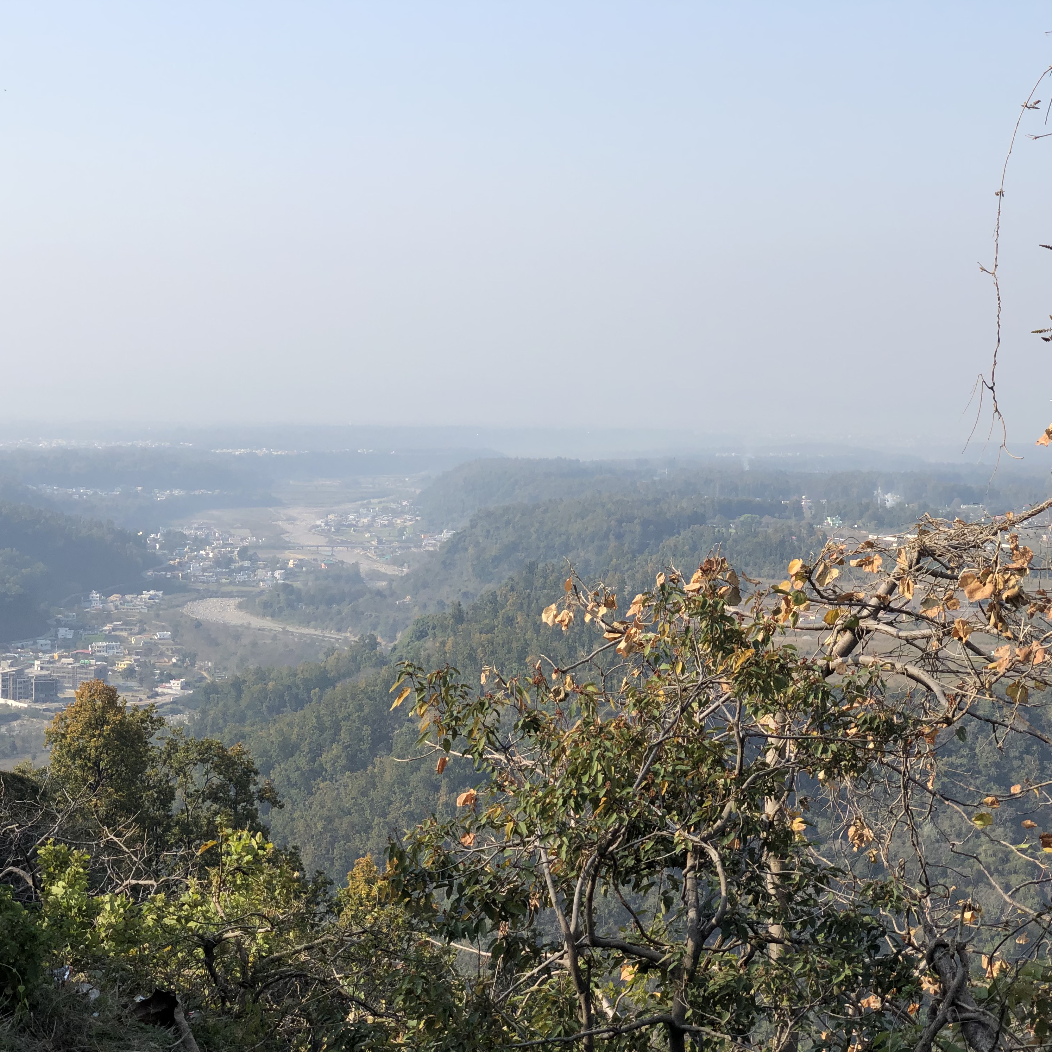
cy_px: 522
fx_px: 2132
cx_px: 402
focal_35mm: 62
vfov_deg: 27.7
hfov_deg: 27.6
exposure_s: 1/899
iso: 16
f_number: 2.4
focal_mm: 6
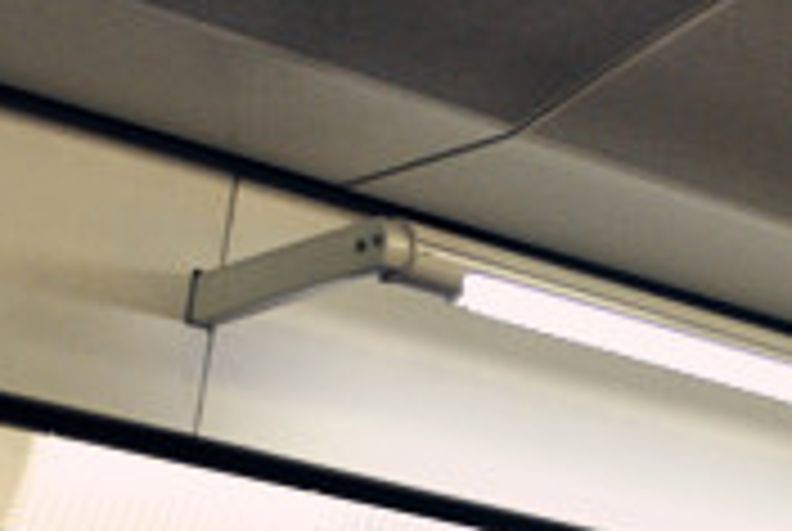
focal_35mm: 177
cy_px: 515
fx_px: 3901
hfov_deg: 11.6
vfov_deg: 7.8
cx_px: 567
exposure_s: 1/30
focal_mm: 26
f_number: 4.2
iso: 320
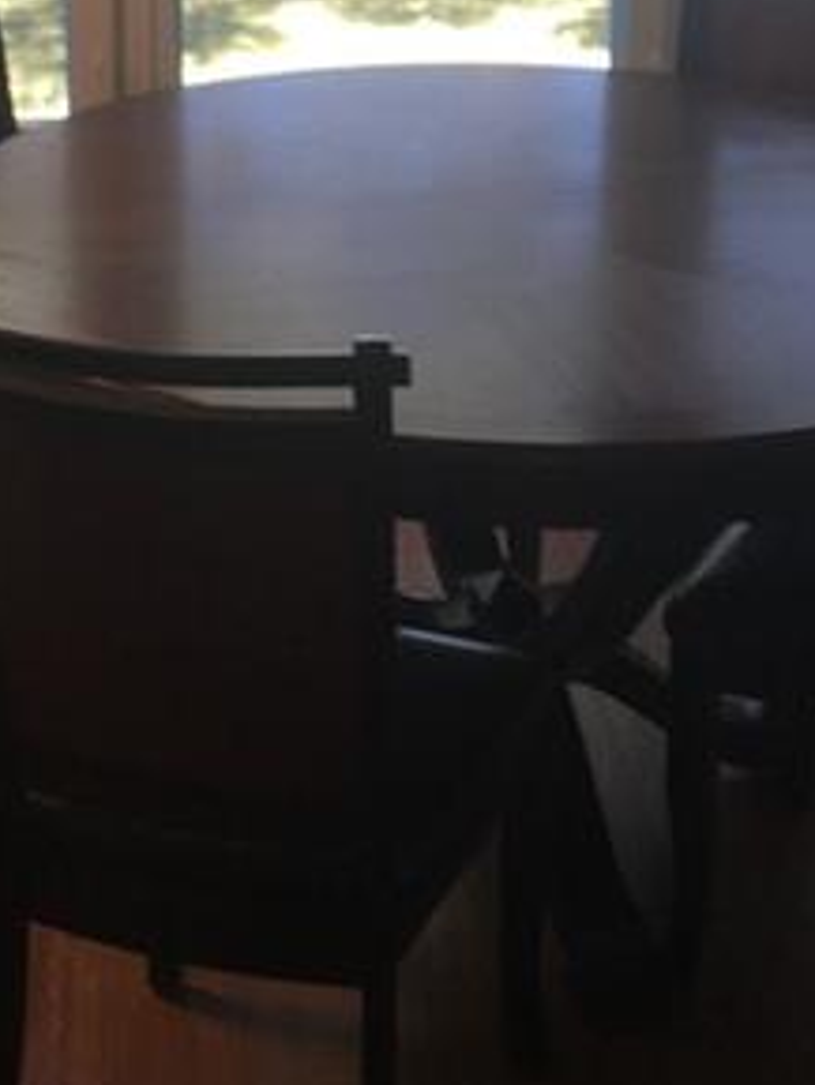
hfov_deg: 19.1
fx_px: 2415
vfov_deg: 23.8
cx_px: 342
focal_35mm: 77
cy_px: -90
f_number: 2.2
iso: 32
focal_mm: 4.15
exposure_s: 1/60
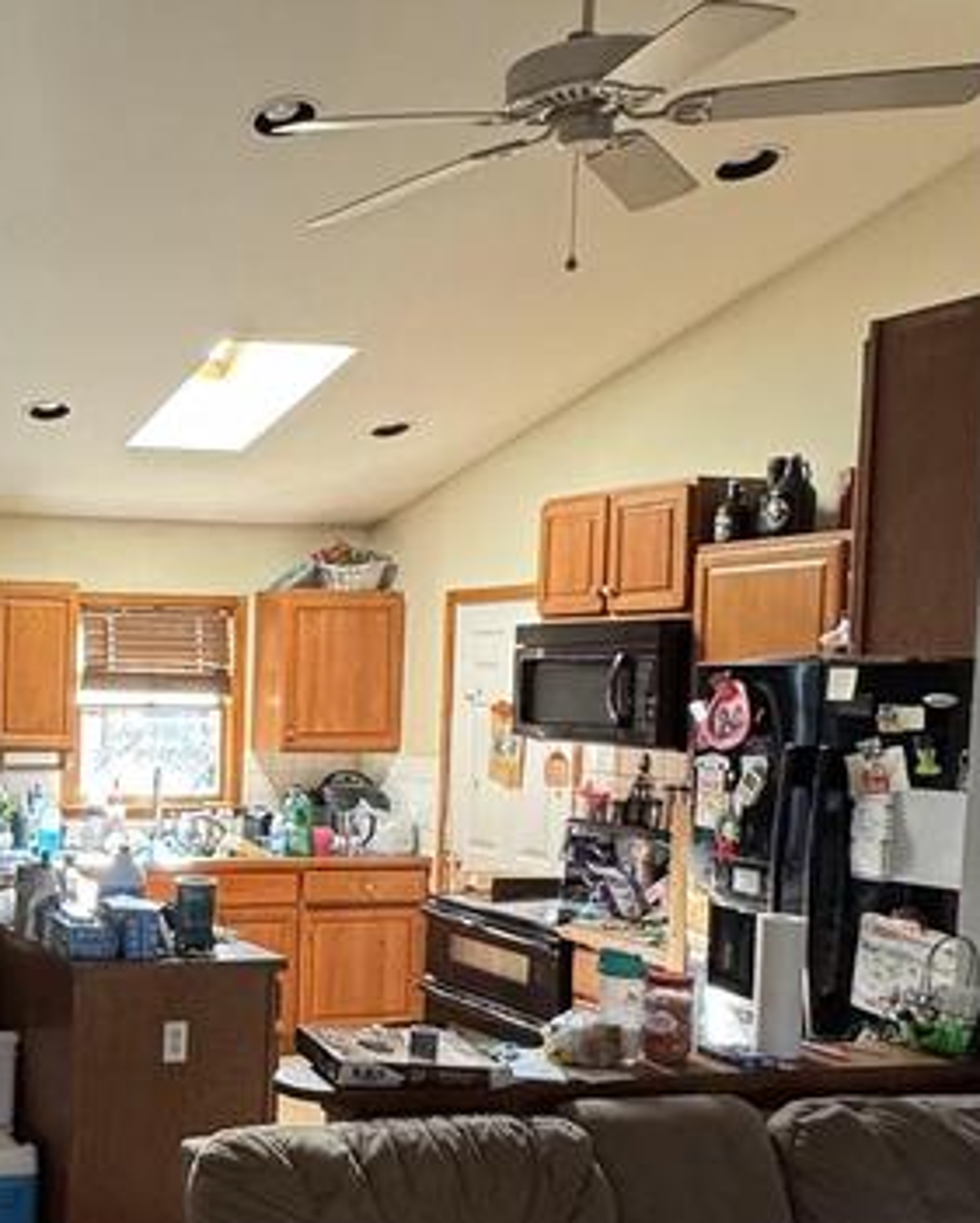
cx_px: -136
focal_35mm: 42
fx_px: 1522
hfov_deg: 31.1
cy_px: 760
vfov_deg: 43.5
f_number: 2.2
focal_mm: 2.22
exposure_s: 1/60
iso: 250
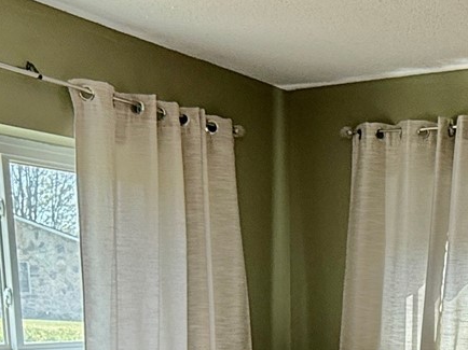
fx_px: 838
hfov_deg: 30.1
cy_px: 480
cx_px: 408
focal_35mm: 62
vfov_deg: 21.0
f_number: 2.2
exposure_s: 1/120
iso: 125
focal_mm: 2.22
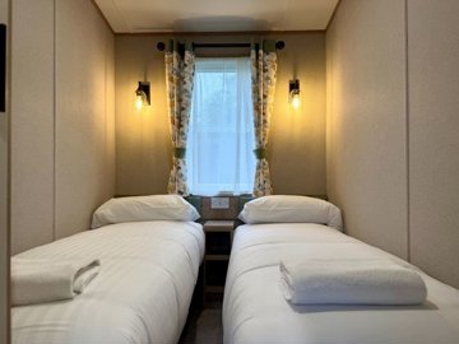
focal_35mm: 24
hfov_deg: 71.6
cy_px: 172
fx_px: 318
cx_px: 230
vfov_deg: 56.8
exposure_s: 1/100
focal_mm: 6.76
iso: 80
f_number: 1.78
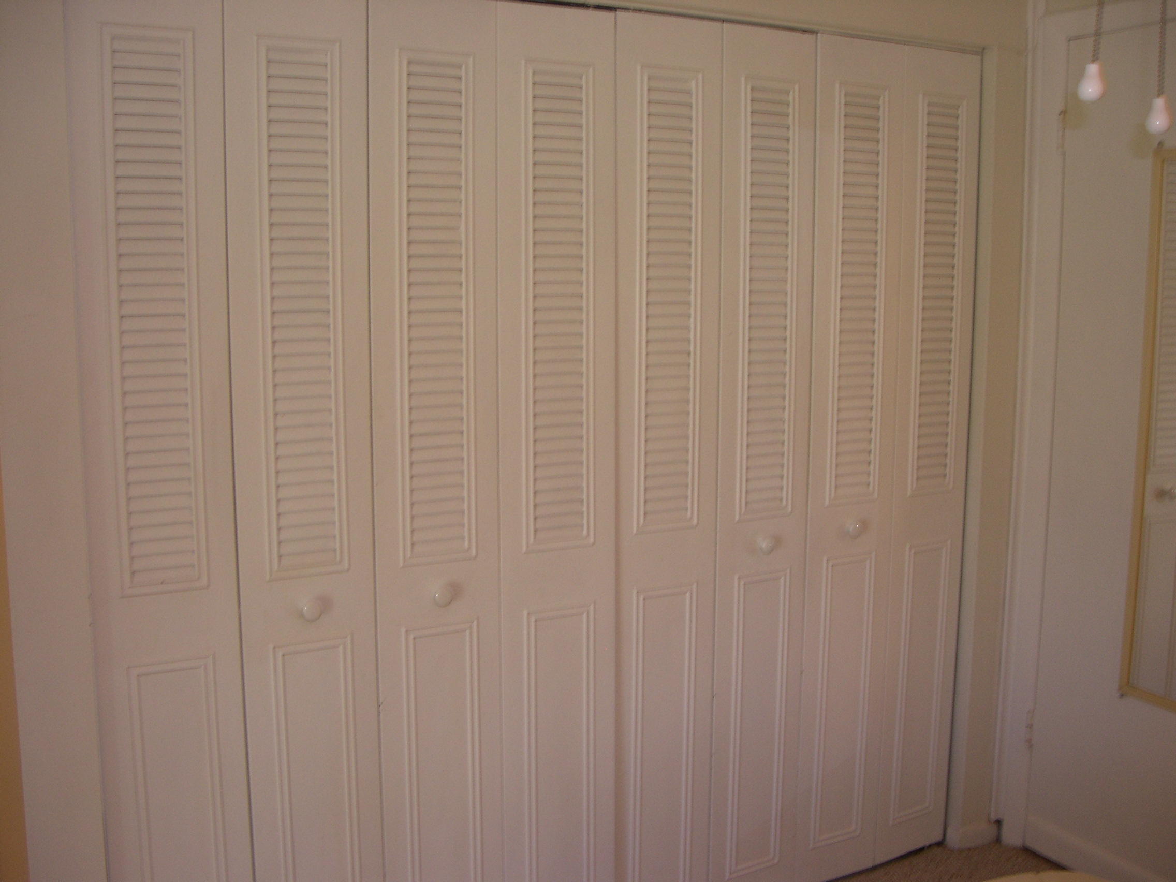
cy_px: 441
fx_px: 1291
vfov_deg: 37.7
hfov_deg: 49.0
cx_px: 588
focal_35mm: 38
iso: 100
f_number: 2.8
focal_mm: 8
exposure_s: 1/30
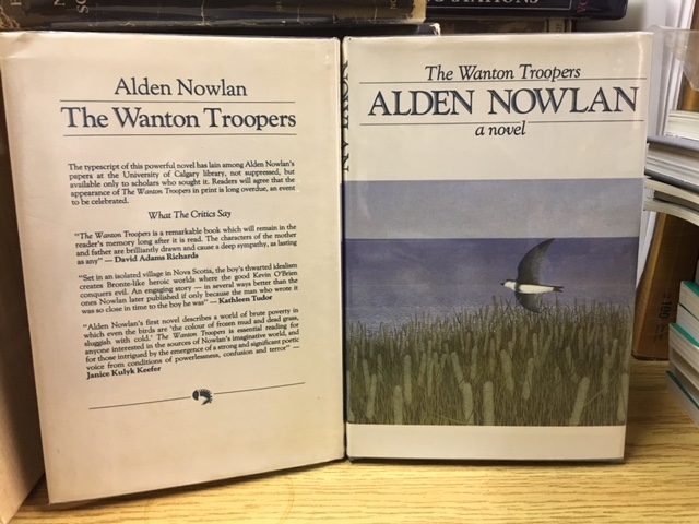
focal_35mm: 29
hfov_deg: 61.7
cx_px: 350
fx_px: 586
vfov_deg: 48.2
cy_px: 262
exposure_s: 1/15
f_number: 2.2
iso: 80
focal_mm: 4.15
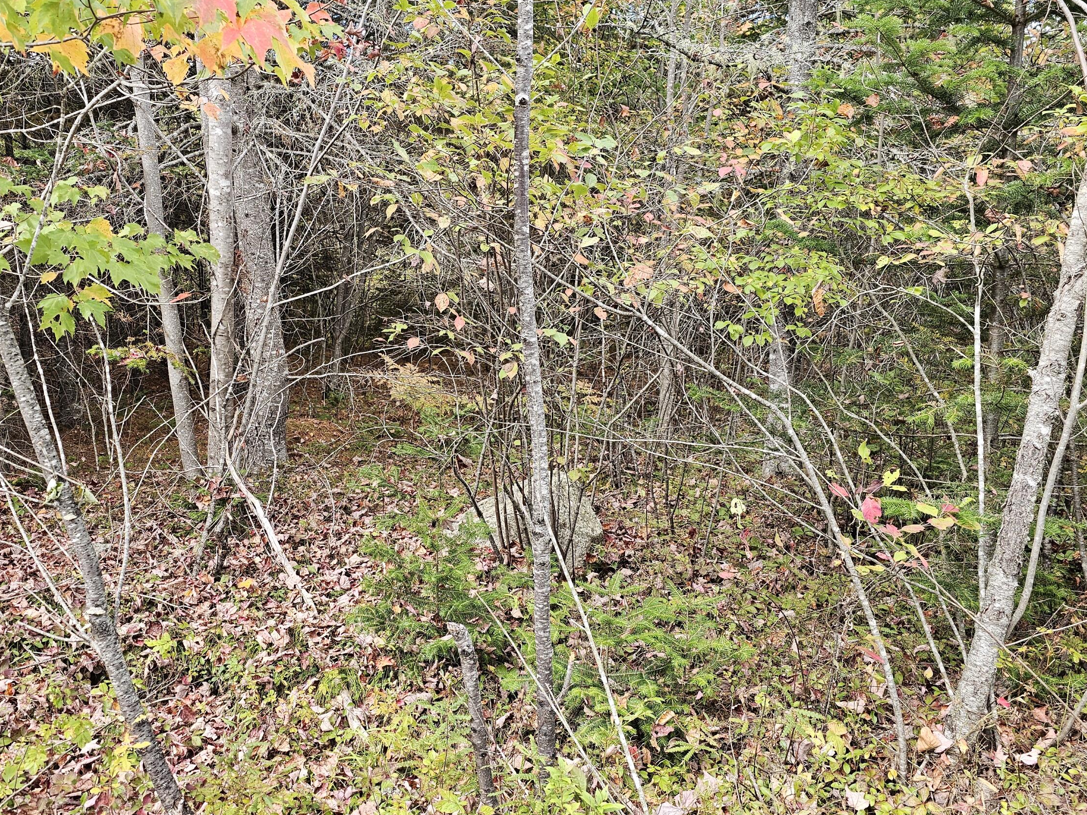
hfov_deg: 58.0
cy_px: 410
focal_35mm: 31
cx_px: 448
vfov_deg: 45.4
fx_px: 973
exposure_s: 1/120
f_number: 1.7
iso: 50
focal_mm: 6.3
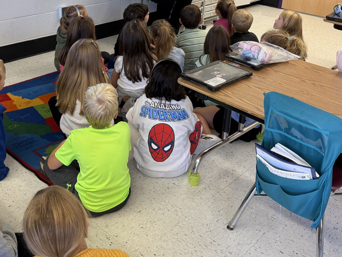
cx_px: 159
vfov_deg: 33.6
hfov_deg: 44.8
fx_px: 415
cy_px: 59
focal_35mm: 42
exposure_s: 1/90
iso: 160
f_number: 1.78
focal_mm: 6.76
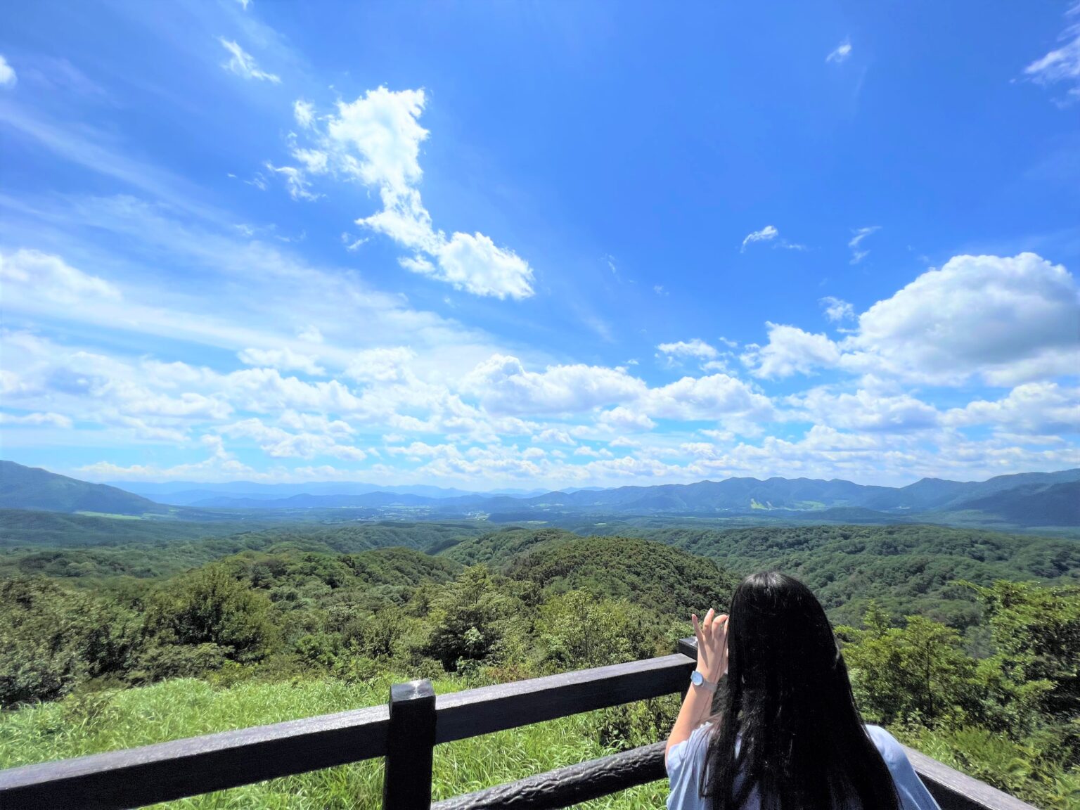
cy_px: 405
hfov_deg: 106.2
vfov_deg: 89.9
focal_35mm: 13
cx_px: 540
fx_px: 406
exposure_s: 1/5525
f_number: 1.8
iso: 32
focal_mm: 1.57
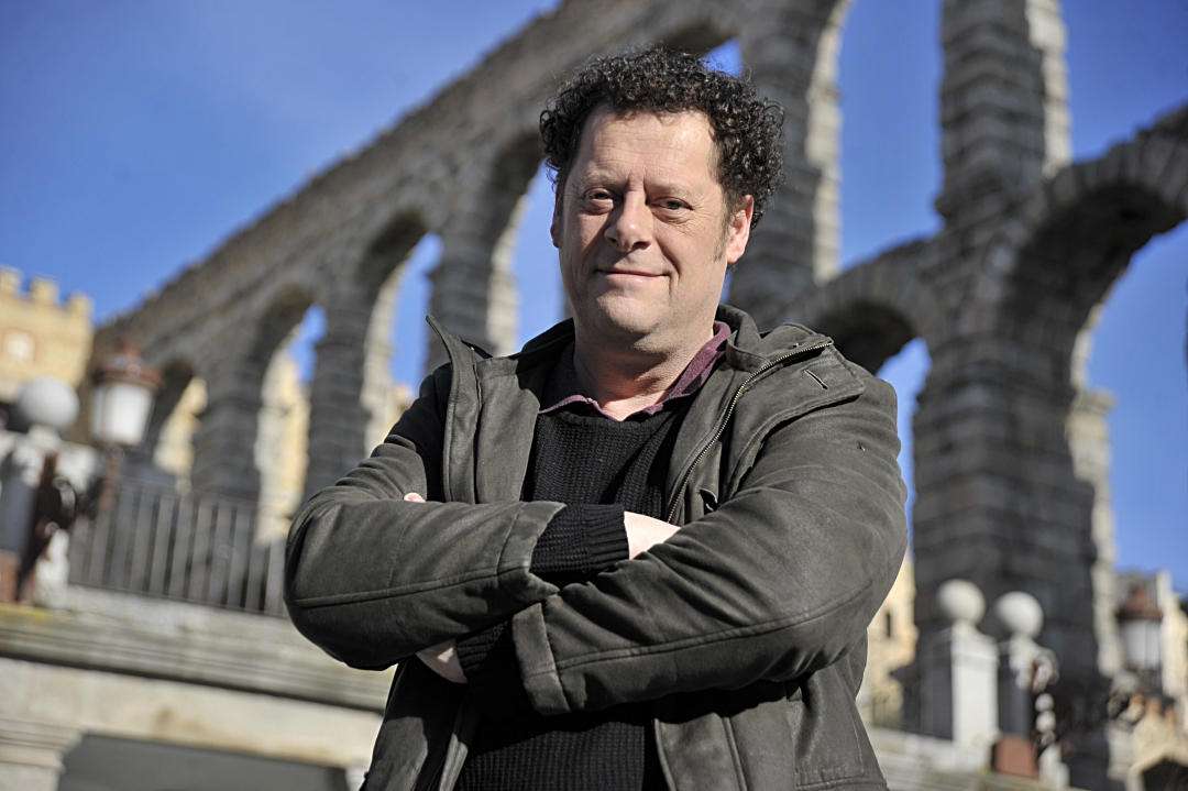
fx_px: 2474
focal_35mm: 75
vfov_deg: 18.2
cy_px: 396
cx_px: 594
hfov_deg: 27.0
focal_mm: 75
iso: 200
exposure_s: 1/1600
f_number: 5
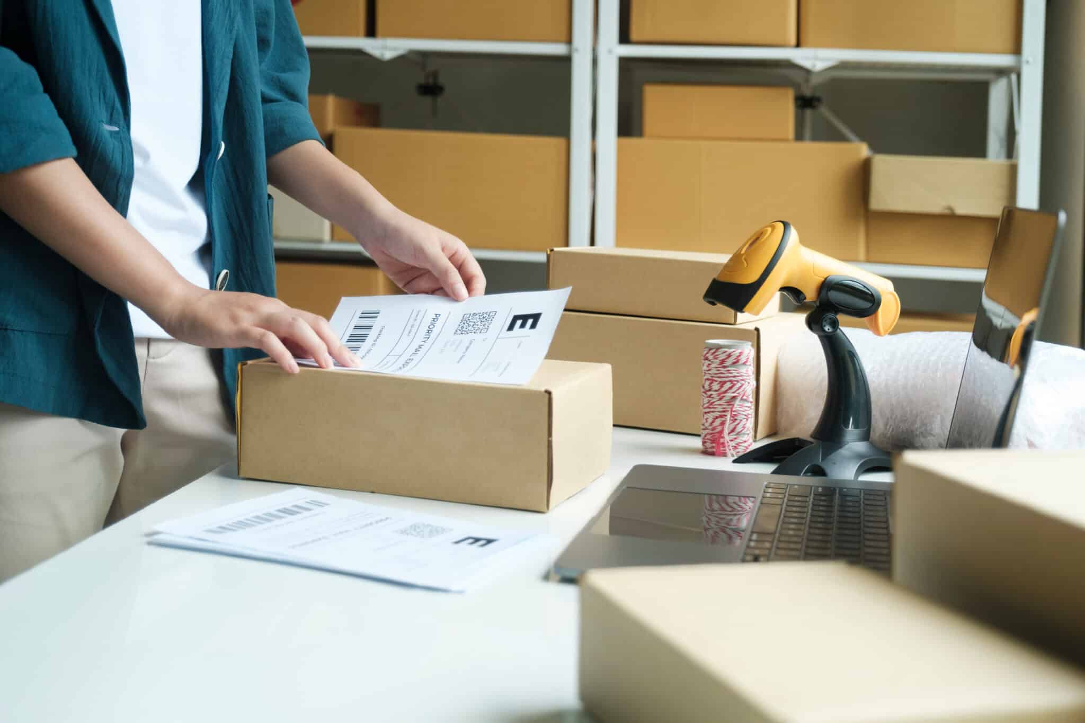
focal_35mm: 47
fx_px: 1416
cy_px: 362
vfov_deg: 28.6
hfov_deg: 41.9
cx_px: 542
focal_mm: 31.1
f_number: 2.8
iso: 320
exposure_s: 1/125
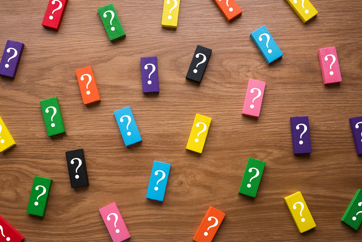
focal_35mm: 41
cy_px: 121
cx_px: 181
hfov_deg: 47.4
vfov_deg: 32.7
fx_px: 413
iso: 200
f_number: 2.5
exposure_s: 1/80
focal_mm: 18.6
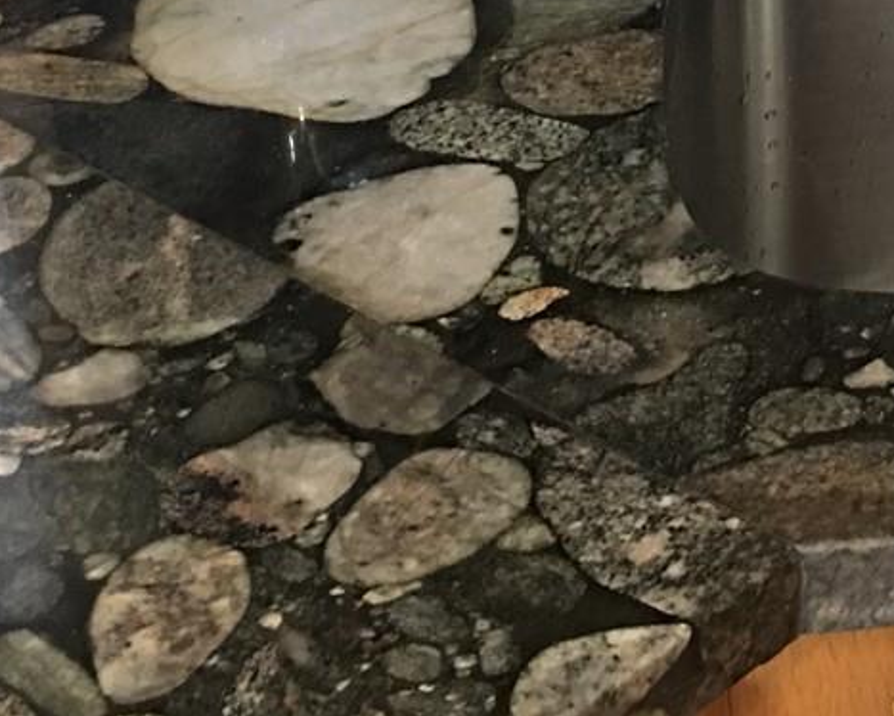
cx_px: 1034
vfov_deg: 15.3
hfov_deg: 18.8
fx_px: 2568
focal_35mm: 97
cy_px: -155
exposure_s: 1/4
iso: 64
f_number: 2.2
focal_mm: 4.15
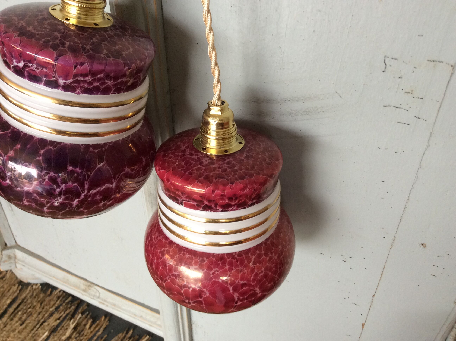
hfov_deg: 56.9
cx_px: 228
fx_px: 421
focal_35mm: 32
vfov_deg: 44.1
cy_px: 170
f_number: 2.4
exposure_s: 1/25
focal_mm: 3.3
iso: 80
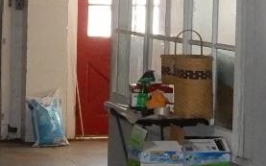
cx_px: 54
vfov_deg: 8.6
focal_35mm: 153
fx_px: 1109
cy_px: 50
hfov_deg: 13.6
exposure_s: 1/30
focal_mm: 4.5
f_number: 3.7
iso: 400
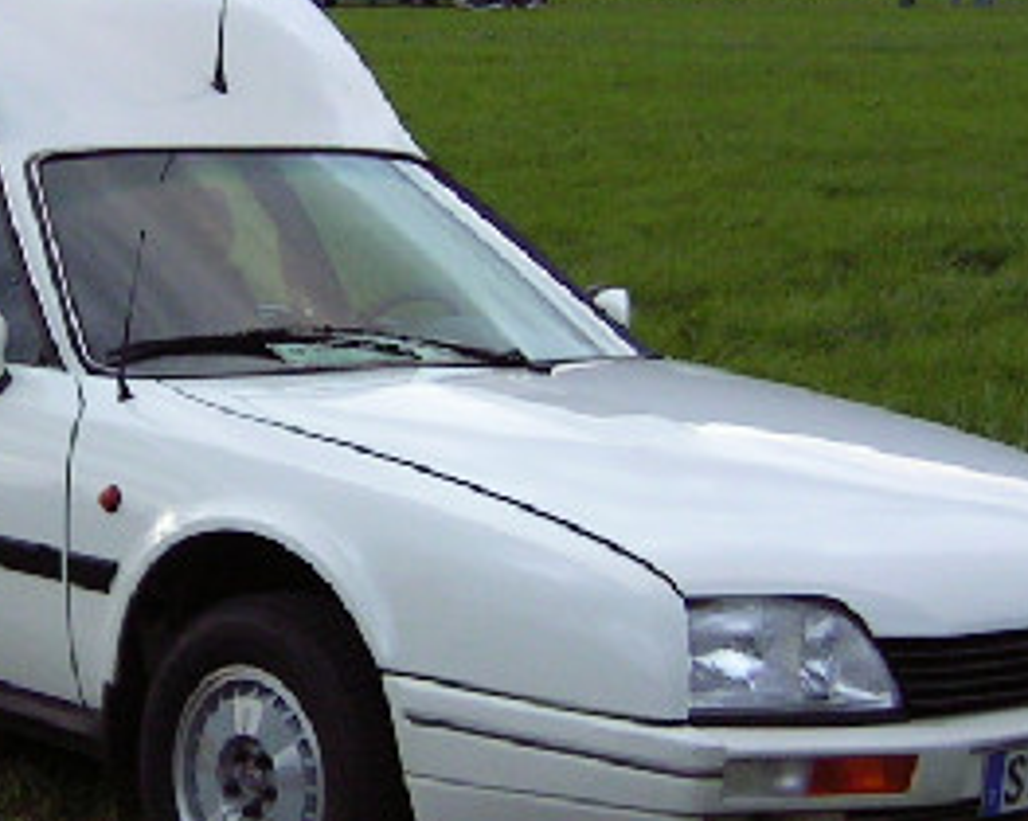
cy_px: 426
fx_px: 3253
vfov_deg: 14.4
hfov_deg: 17.7
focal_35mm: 107
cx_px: 129
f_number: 2.8
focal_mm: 5.6
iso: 100
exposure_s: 1/32.3
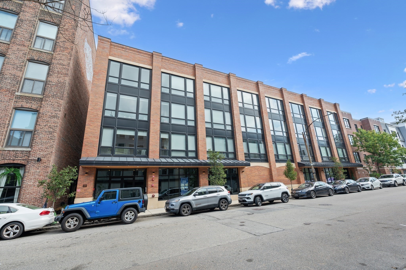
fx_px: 169
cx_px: 203
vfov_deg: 77.3
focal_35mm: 15
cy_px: 135
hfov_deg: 100.4
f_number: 8
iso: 100
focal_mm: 15
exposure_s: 1/100
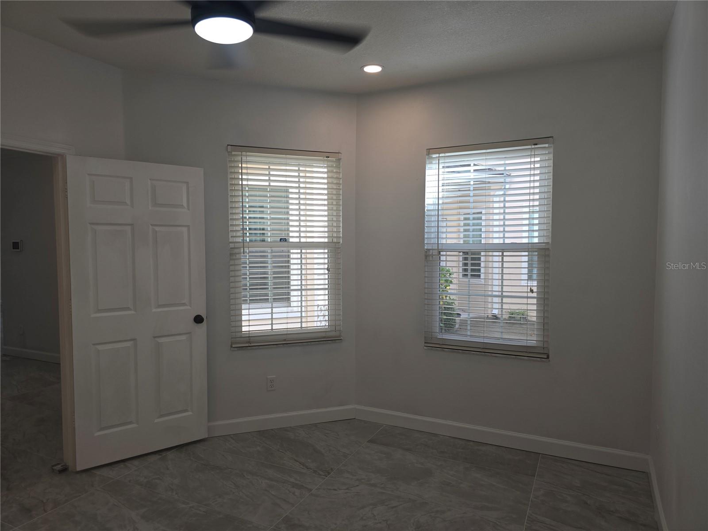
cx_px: 354
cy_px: 266
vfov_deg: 58.9
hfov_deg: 73.9
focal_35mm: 23
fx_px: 470
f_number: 1.7
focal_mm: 6.3
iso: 12
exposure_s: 1/60
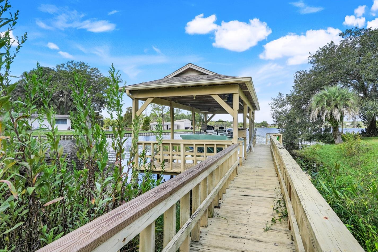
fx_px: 189
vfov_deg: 67.4
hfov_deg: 89.6
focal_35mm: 18
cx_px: 212
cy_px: 126
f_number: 9
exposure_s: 1/320
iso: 250
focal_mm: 16
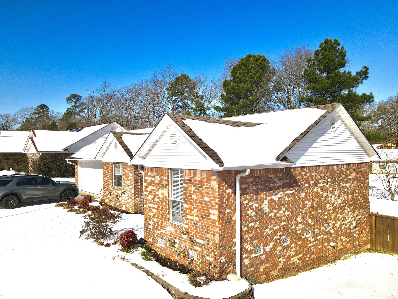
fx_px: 276
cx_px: 199
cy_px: 150
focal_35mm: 24
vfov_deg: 56.8
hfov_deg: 71.6
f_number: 2.8
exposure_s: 1/30
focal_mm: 4.5
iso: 100
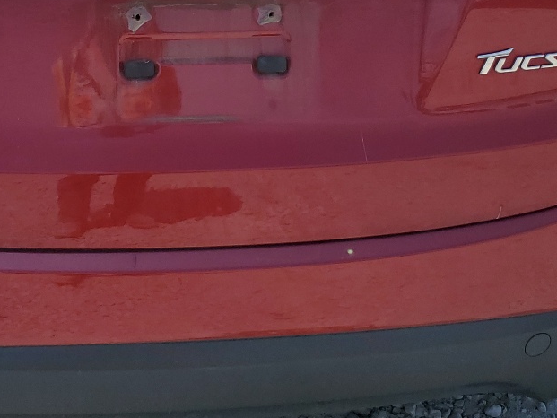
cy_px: -12
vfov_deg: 21.1
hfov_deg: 28.7
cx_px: 161
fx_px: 1078
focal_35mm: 67
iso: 50
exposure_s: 1/3333
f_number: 1.5
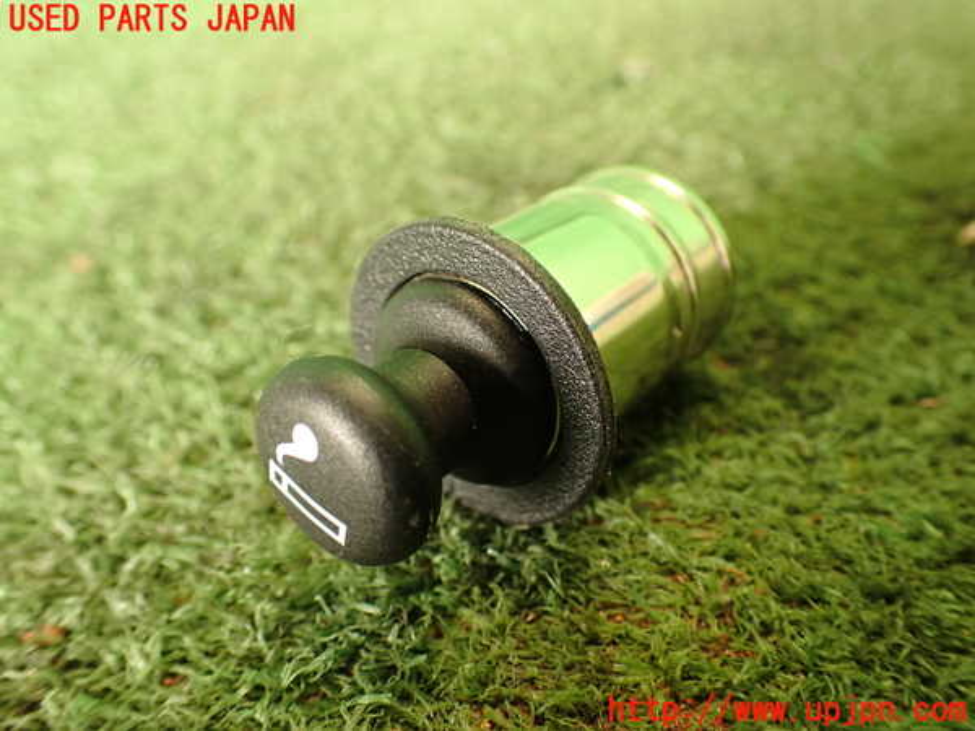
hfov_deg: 56.8
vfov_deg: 44.2
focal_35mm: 32
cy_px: 366
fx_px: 901
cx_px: 488
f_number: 2.4
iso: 320
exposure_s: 1/30
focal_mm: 5.79
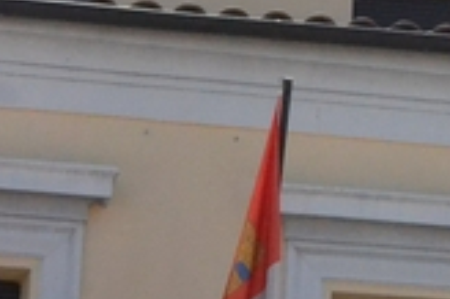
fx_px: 3496
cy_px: 38
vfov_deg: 4.9
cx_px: 634
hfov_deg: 7.3
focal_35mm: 280
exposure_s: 1/1250
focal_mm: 34
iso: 3200
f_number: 18
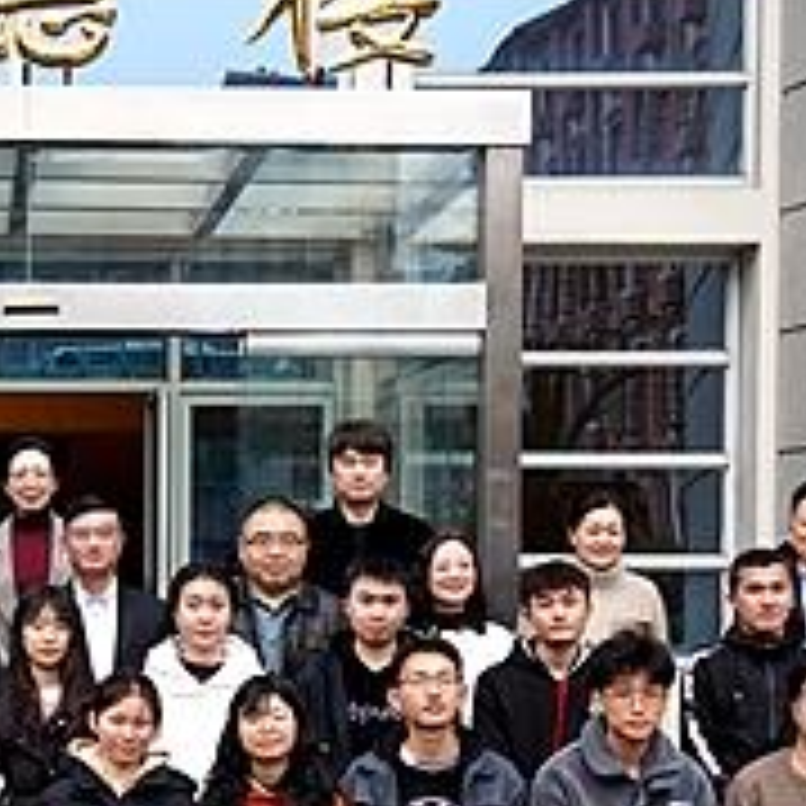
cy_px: 702
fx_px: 2397
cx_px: 27
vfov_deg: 18.8
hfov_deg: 18.6
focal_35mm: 91
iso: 320
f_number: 4
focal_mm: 32
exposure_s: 1/40
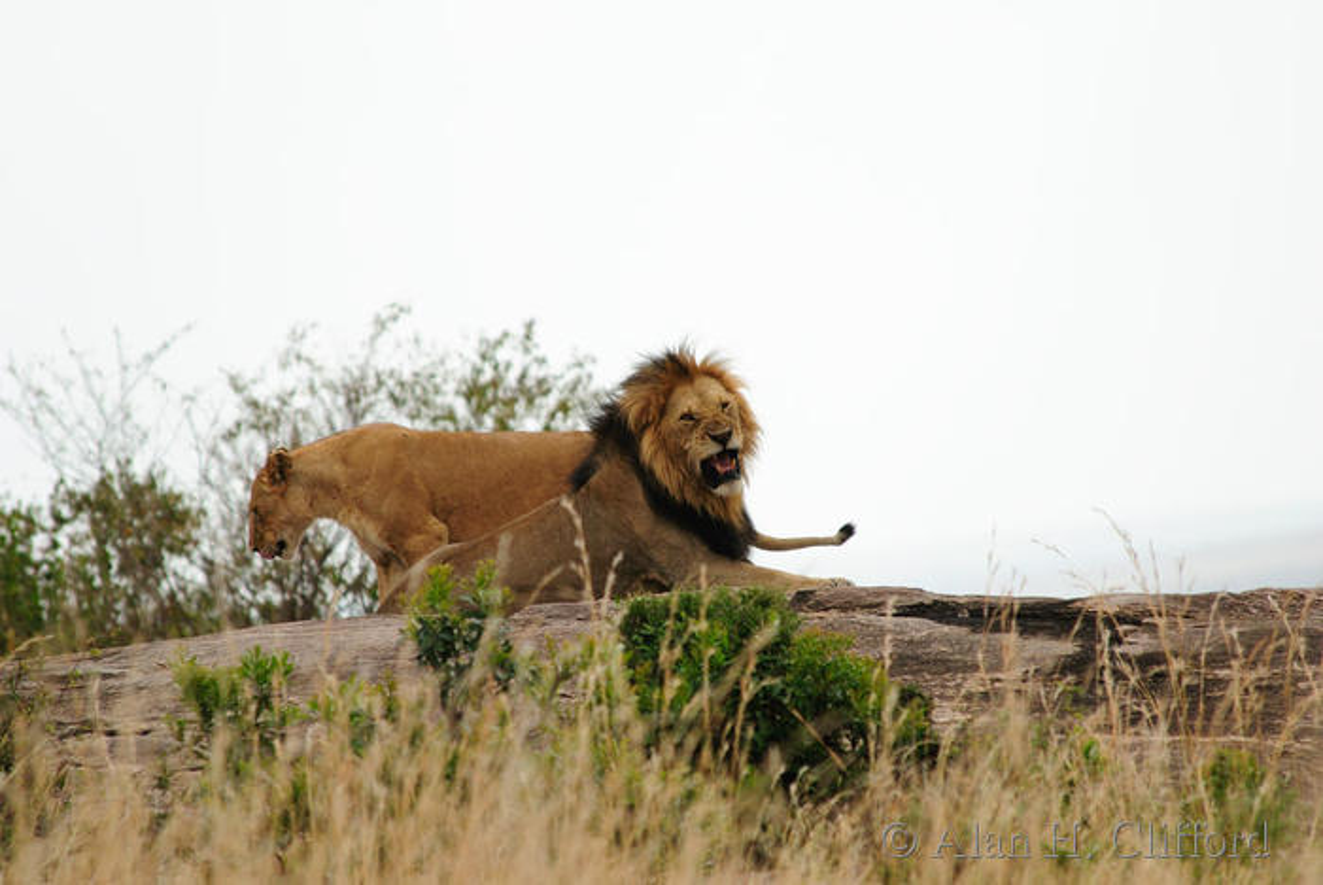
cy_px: 442
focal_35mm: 600
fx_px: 22068
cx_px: 662
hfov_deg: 3.4
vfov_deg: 2.3
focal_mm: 400
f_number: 5.6
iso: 100
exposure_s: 1/400
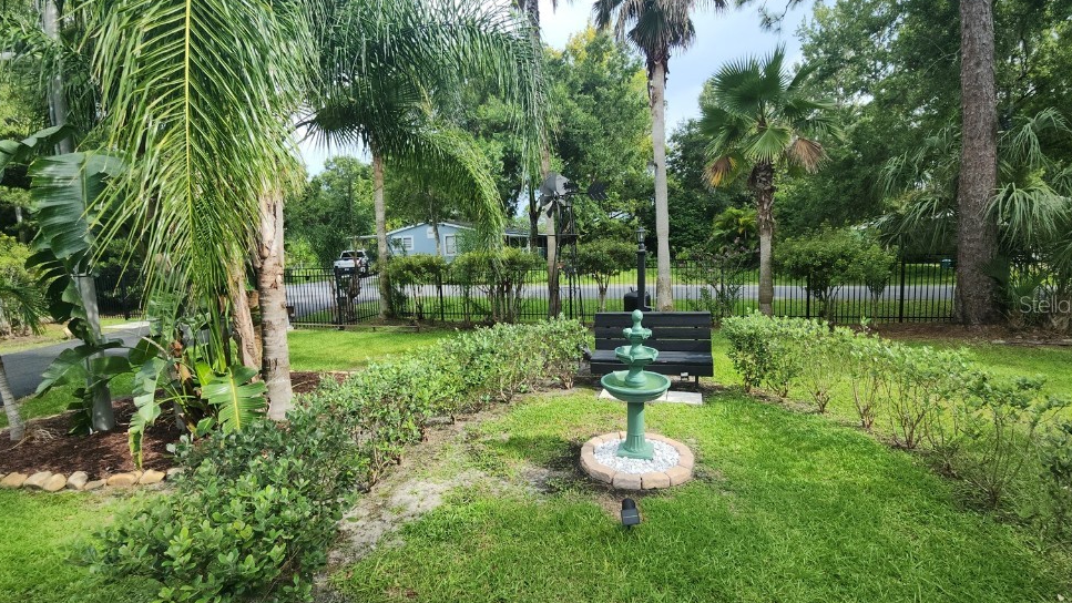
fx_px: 426
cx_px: 557
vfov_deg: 70.5
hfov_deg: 102.9
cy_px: 304
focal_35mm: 15
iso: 50
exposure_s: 1/586
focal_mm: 2.2
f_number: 2.2
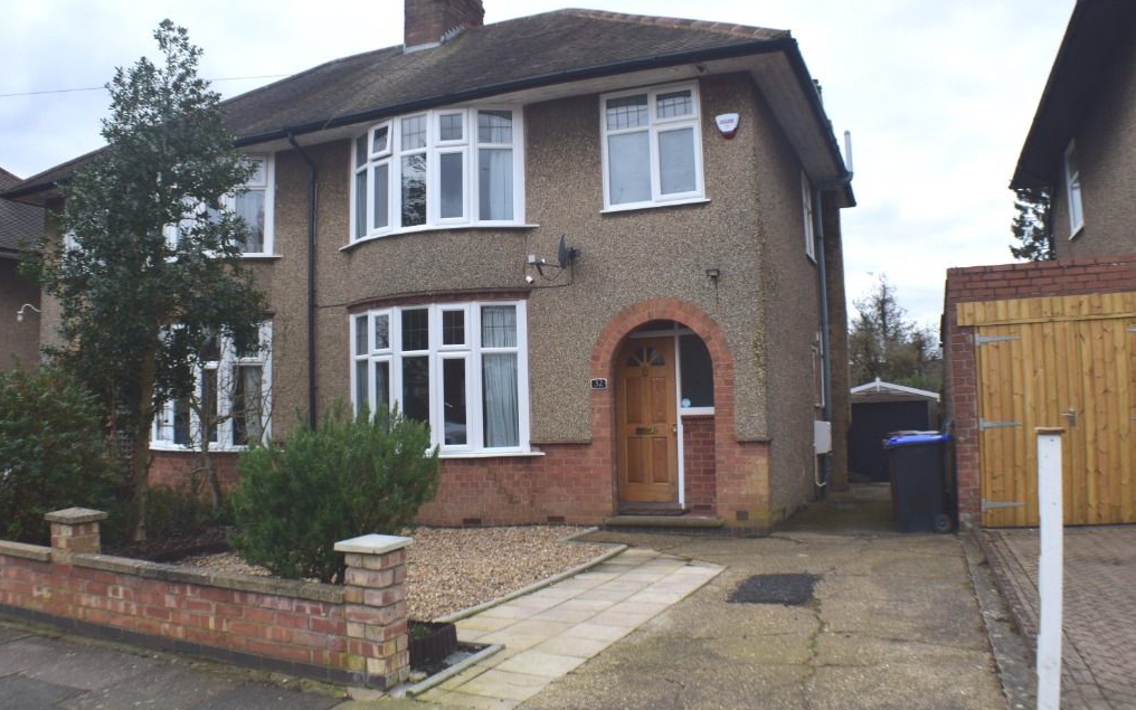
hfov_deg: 52.7
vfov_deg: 34.4
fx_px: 1146
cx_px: 567
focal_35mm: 37
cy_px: 330
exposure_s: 1/250
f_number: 10
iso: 400
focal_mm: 24
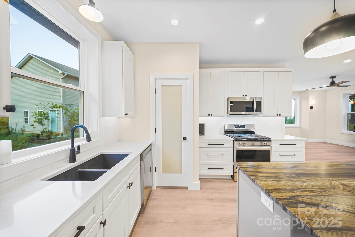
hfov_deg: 112.6
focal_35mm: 12
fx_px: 118
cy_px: 118
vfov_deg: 90.0
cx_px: 178
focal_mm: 12
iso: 640
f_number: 8
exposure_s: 1/8
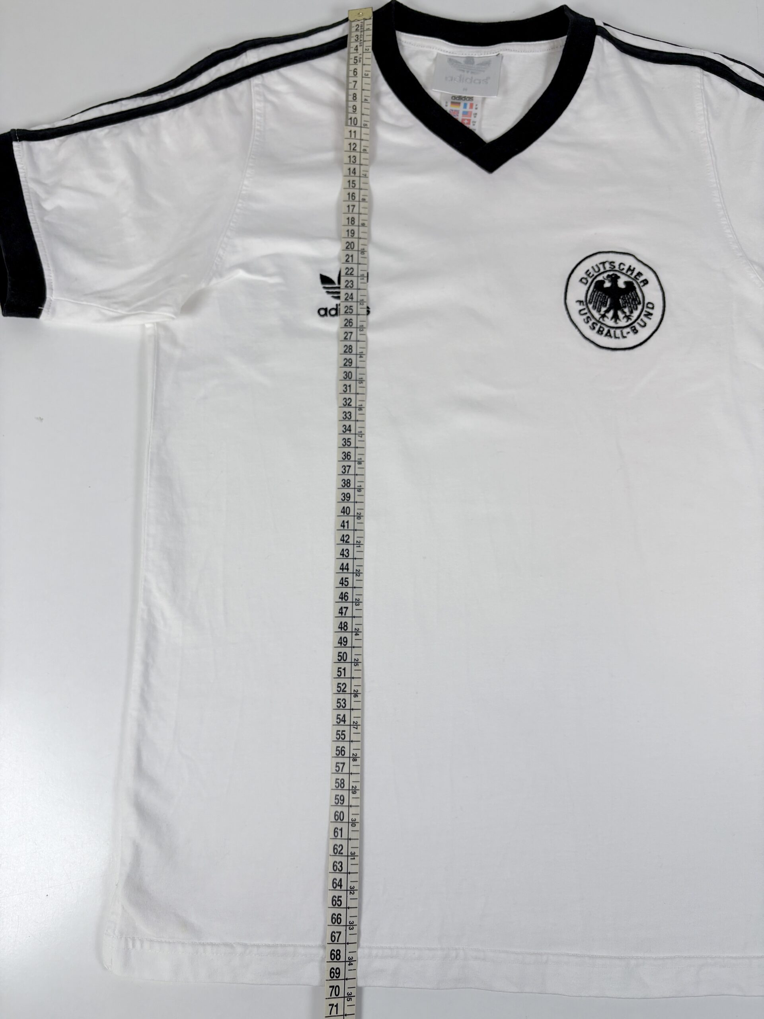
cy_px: 510
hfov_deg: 53.1
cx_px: 382
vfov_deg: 67.3
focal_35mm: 26
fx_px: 765
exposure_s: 1/419
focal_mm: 5.96
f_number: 1.6
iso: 50
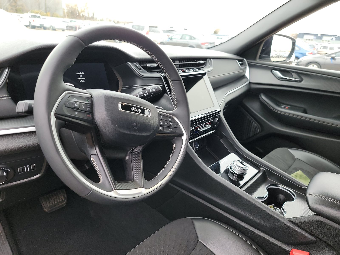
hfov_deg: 71.6
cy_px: 128
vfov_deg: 56.8
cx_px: 170
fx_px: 236
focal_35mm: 24
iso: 260
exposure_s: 1/59
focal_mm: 6.7
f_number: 1.8
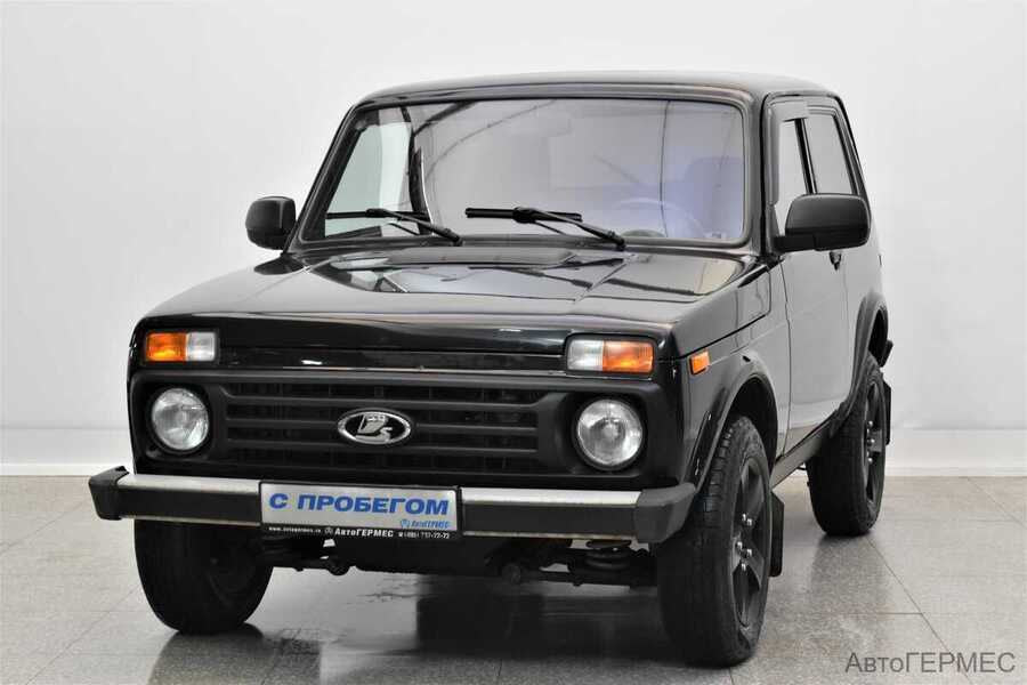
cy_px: 342
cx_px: 514
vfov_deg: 17.5
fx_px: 2225
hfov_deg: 26.0
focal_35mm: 78
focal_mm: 52
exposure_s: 1/60
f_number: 5.6
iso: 1100
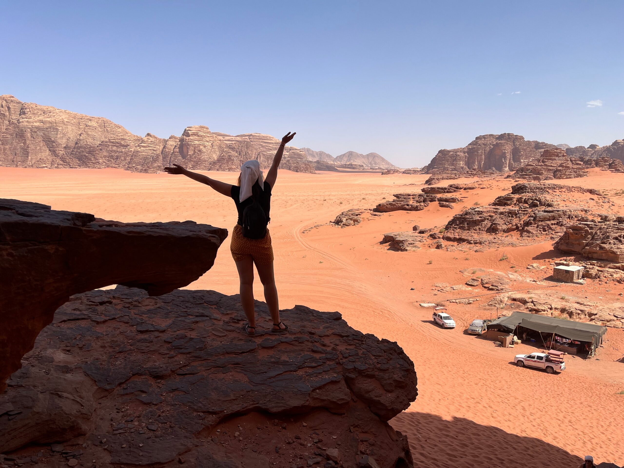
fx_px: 469
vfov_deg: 53.1
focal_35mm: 26
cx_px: 312
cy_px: 234
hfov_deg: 67.3
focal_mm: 5.1
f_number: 1.6
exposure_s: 1/4484
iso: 50
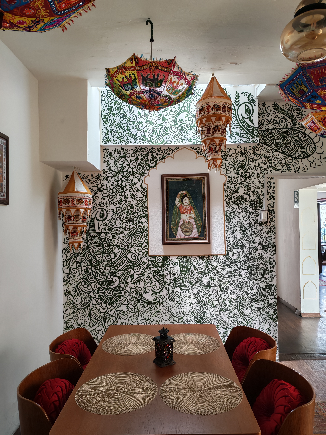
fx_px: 339
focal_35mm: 27
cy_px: 218
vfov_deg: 65.3
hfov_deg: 51.4
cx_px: 163
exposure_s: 1/100
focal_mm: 6.12
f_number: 1.9
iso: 250
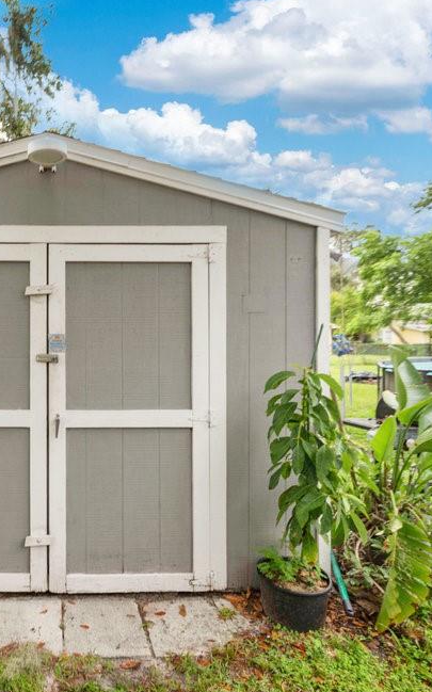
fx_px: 415
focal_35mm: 22
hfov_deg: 50.3
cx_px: 64
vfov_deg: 79.7
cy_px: 347
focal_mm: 14
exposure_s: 1/25
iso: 125
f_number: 7.1
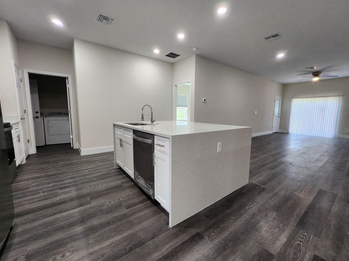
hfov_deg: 102.1
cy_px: 130
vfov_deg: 85.7
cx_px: 178
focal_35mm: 14
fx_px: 141
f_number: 2.2
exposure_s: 1/60
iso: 200
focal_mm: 1.74
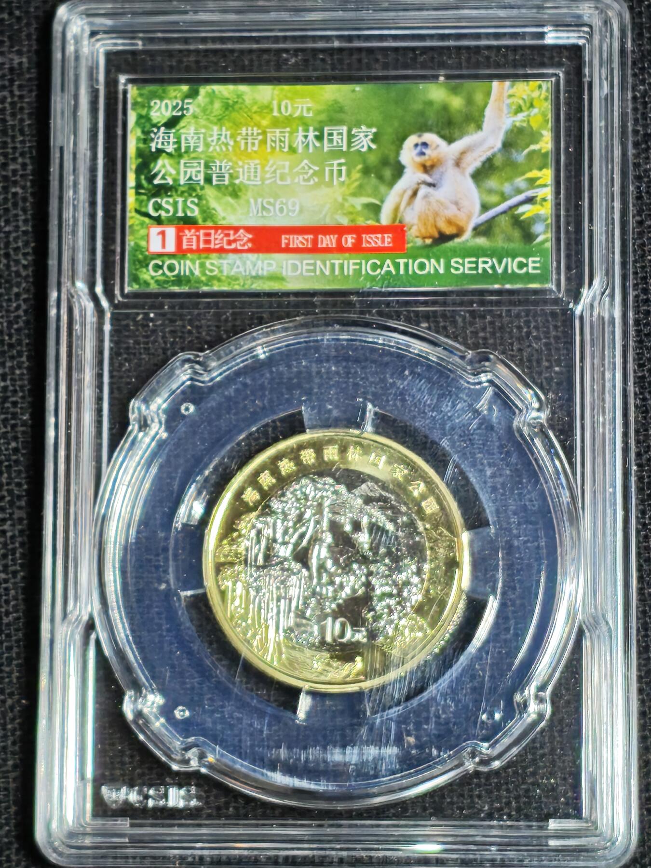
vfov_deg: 16.4
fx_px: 3009
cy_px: 434
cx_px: 326
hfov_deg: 12.3
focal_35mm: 120
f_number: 1.5
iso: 50
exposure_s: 1/835
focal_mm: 4.94
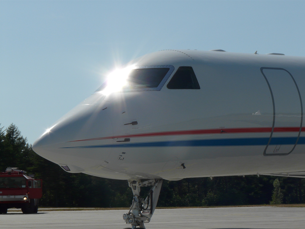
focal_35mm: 157
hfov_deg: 12.6
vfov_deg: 9.5
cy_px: 114
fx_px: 1383
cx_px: 152
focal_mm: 25.9
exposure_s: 1/500
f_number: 8
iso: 100
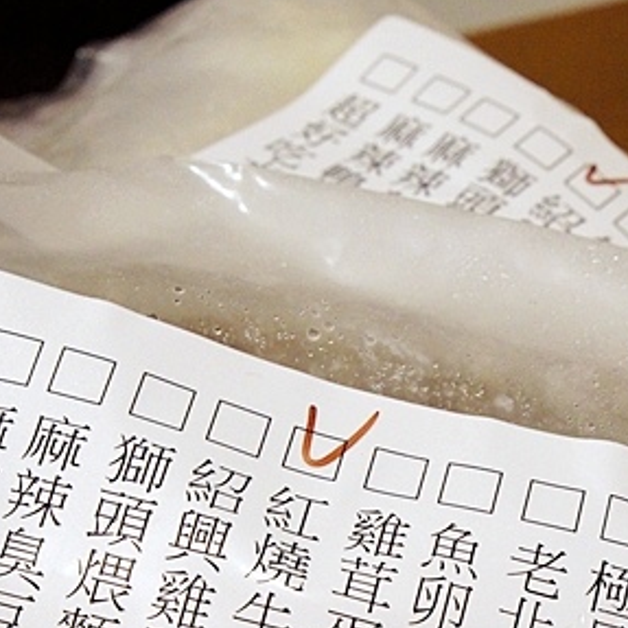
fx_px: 2463
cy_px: 644
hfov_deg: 14.5
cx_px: 346
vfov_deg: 14.3
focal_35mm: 120
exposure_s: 1/50
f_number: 6.3
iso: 1600
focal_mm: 30
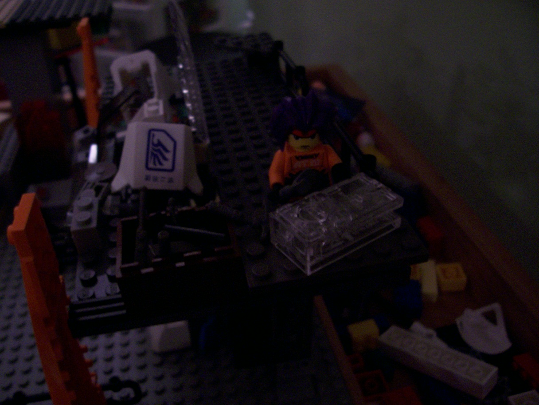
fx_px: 529
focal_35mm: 34
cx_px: 270
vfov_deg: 41.8
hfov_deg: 54.0
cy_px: 202
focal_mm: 5.6
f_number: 2.7
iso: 160
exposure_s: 1/8
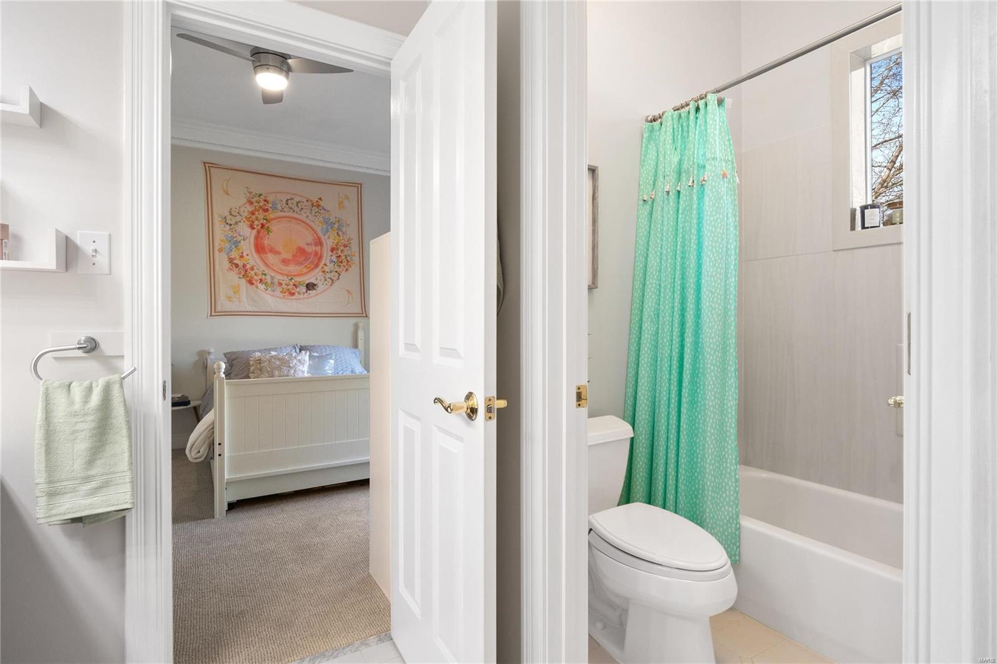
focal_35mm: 18
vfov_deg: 67.4
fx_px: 498
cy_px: 332
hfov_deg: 90.0
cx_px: 498
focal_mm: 9
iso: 400
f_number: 8
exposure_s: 1/6
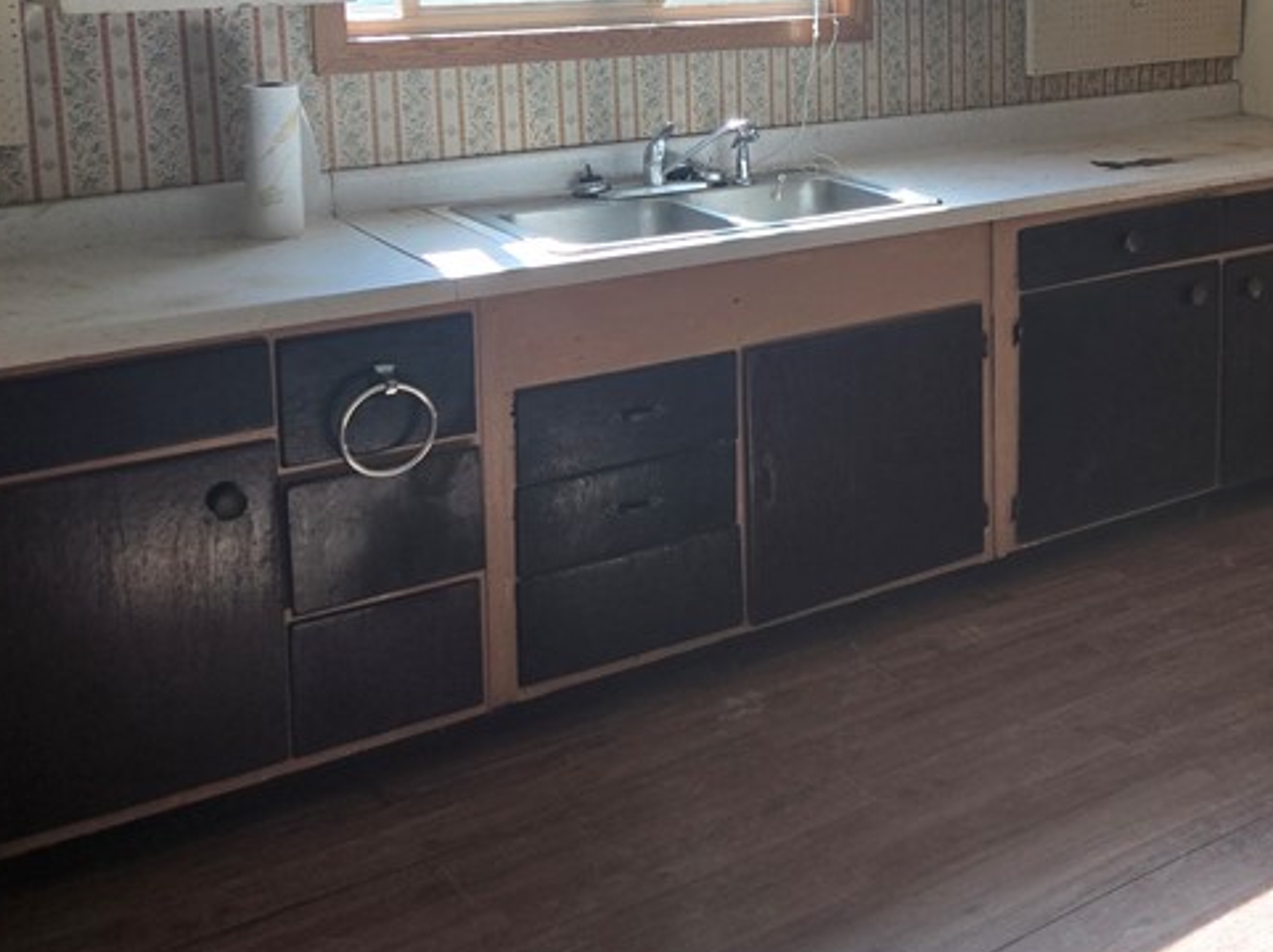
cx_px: 1109
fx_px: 1801
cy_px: 100
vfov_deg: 28.5
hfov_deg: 36.8
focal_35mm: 49
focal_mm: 5.4
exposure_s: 1/180
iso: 64
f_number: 1.8
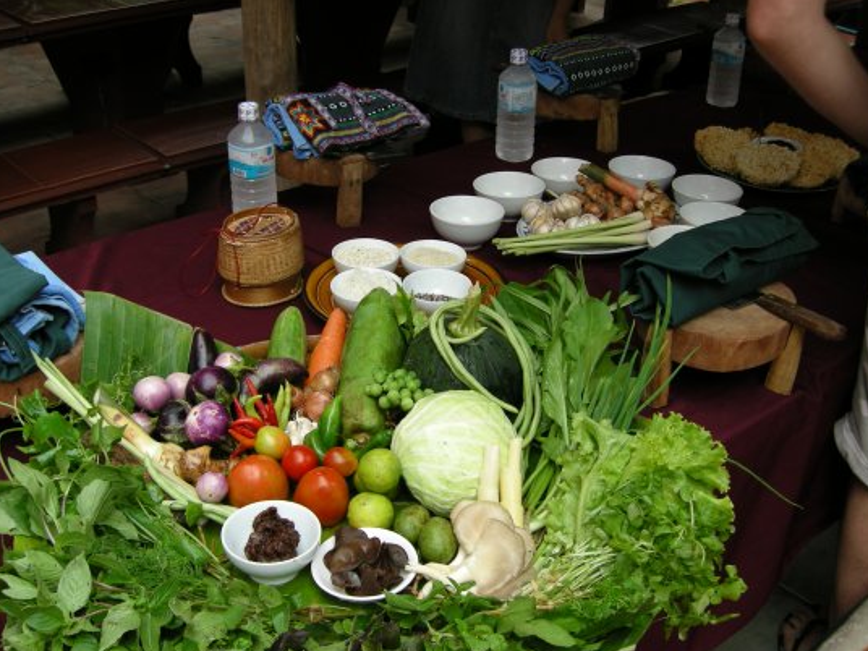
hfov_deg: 43.8
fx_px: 1078
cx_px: 449
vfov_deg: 33.5
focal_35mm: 43
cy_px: 372
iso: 64
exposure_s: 1/85
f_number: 3.4
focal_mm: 7.5
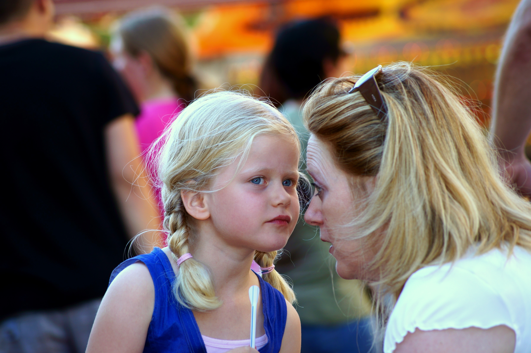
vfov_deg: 6.1
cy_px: 176
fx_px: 3315
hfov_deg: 9.2
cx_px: 266
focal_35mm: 225
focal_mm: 150
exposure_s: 1/160
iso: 100
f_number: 5
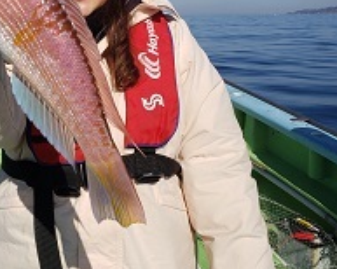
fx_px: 458
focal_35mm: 46
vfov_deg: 31.8
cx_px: 72
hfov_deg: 39.0
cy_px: 51
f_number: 2.4
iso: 50
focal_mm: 4.3
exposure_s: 1/2811
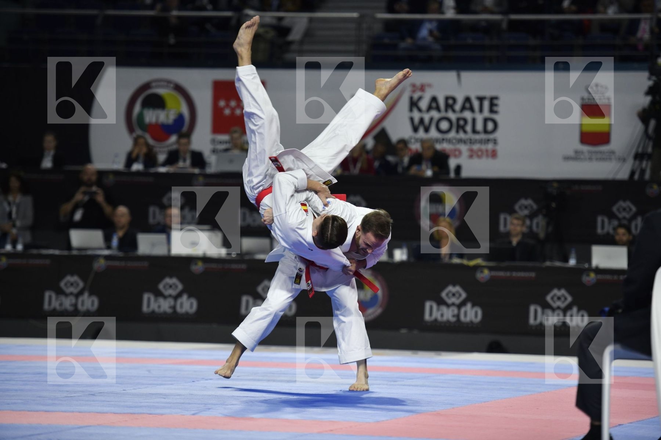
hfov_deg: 12.1
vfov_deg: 8.1
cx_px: 330
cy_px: 220
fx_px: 3121
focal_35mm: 170
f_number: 2.8
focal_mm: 170
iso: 800
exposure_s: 1/800
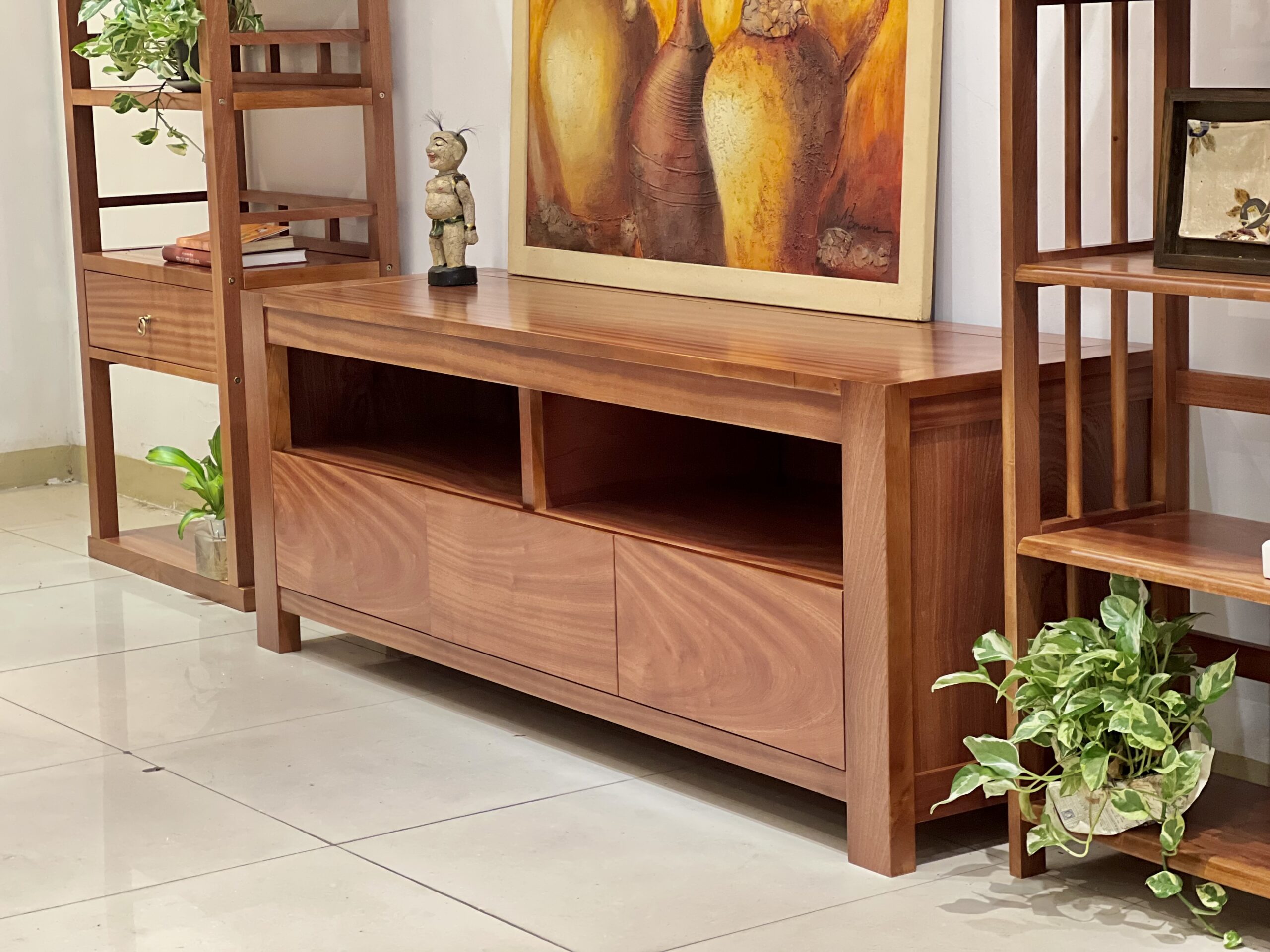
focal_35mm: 77
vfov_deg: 19.1
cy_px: 476
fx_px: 2825
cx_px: 635
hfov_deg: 25.3
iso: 400
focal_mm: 9
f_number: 2.8
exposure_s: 1/25
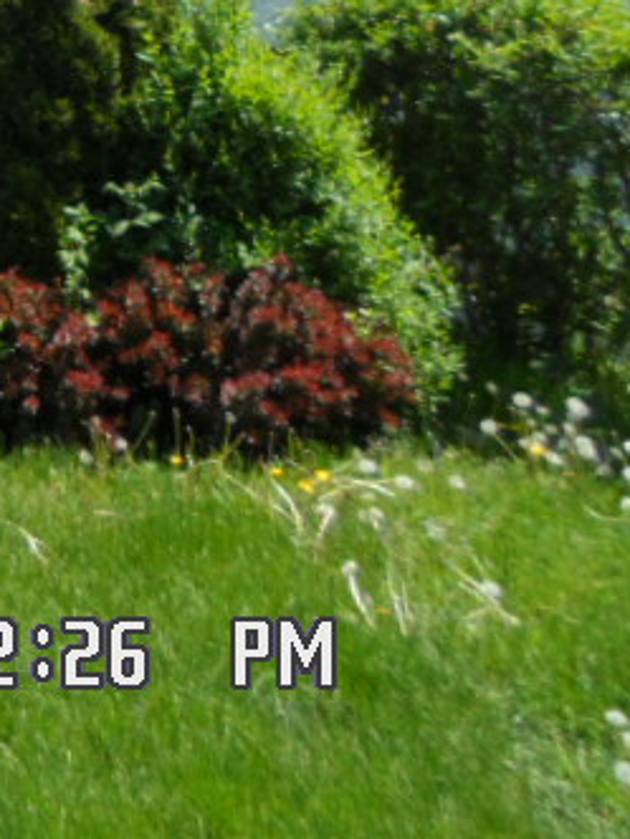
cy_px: -111
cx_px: -638
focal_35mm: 77
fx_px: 1869
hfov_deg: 15.3
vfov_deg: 23.6
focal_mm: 4.5
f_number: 2.5
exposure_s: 1/750
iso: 80
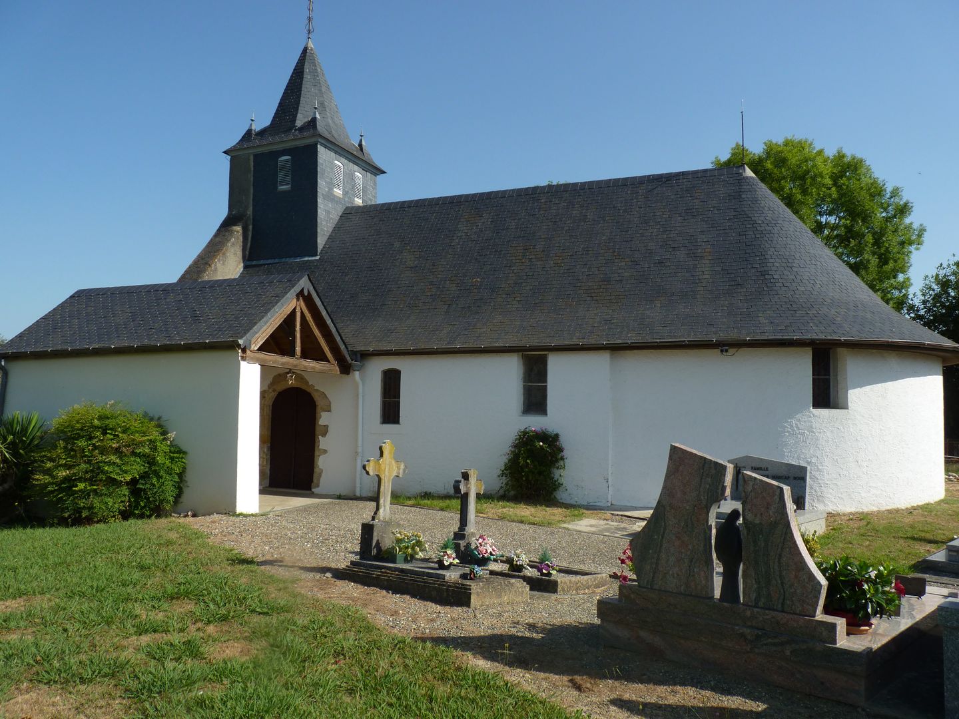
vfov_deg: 51.4
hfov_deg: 65.3
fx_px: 748
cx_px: 480
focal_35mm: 27
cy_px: 360
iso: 80
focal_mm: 4.8
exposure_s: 1/800
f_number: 3.6
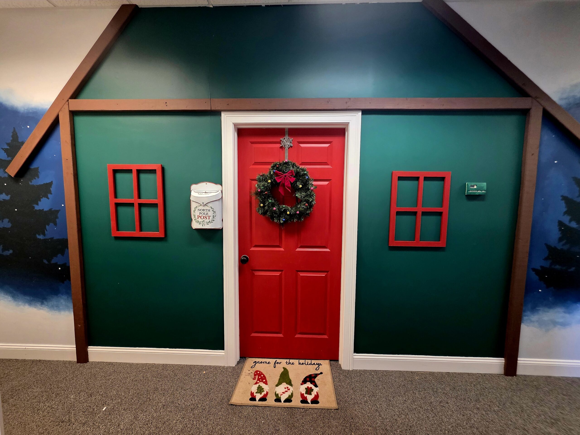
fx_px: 218
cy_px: 218
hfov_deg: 106.2
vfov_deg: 89.9
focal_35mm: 13
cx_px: 290
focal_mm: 2.2
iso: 320
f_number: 1.9
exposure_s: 1/60.2
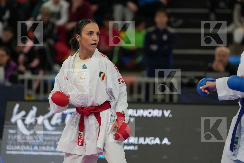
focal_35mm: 300
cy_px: 82
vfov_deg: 4.6
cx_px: 122
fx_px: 2033
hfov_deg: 6.9
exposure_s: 1/1000
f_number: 2.8
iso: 1600
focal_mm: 200
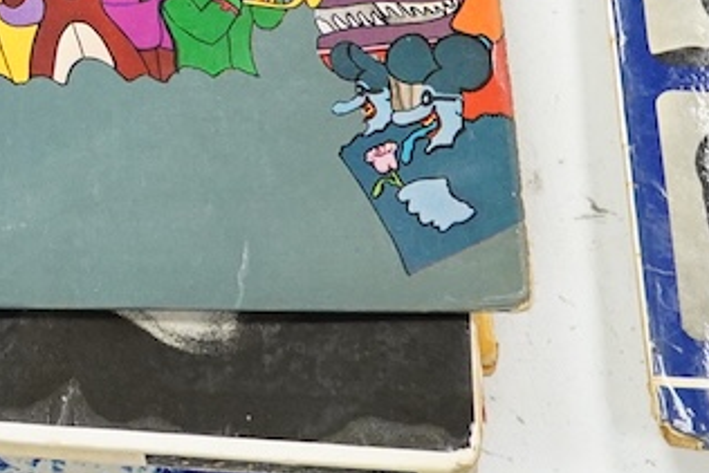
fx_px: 3152
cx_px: -322
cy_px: -269
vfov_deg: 8.4
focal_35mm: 160
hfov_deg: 12.3
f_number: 5
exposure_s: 1/200
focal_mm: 30
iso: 2500
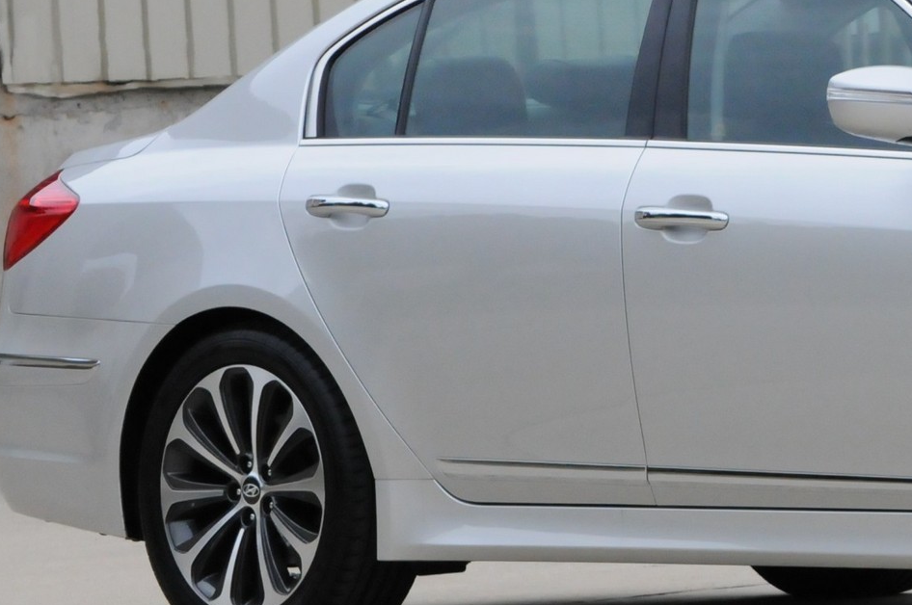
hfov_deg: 6.0
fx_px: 8627
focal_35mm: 341
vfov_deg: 4.0
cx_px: 1046
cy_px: 209
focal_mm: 86
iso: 2000
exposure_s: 1/1250
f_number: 8
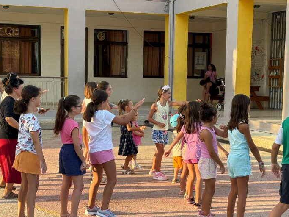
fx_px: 601
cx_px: 138
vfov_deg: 20.4
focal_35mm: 72
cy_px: 133
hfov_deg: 27.0
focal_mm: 6.76
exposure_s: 1/733
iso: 80
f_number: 1.78
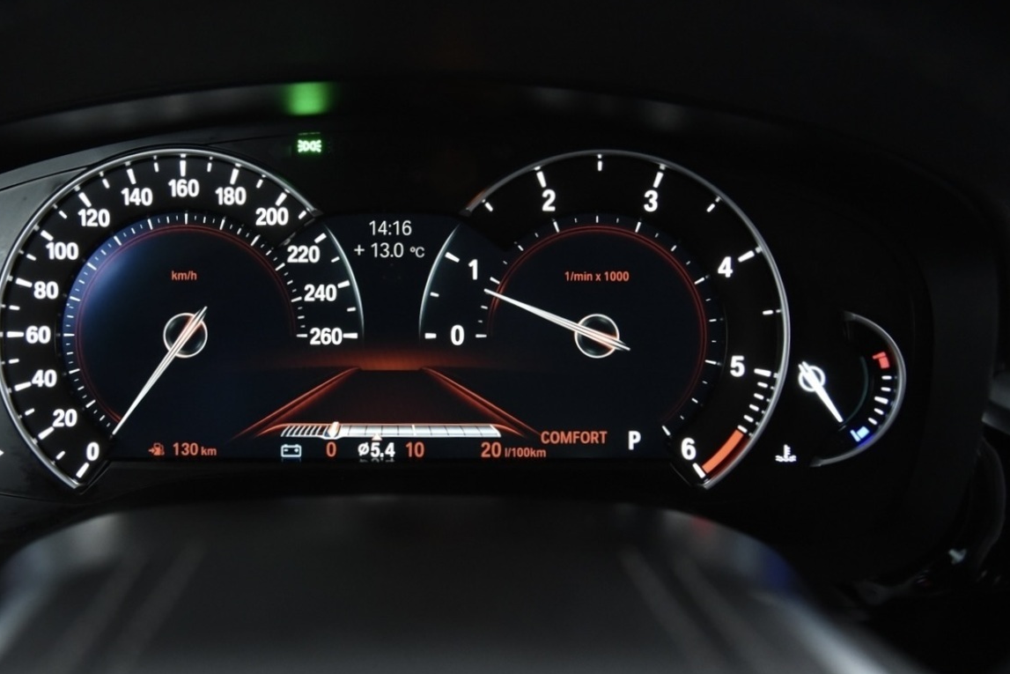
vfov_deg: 28.0
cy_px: 281
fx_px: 1347
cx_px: 395
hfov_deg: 40.9
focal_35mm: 48
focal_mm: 34
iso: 4000
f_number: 4
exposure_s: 1/30
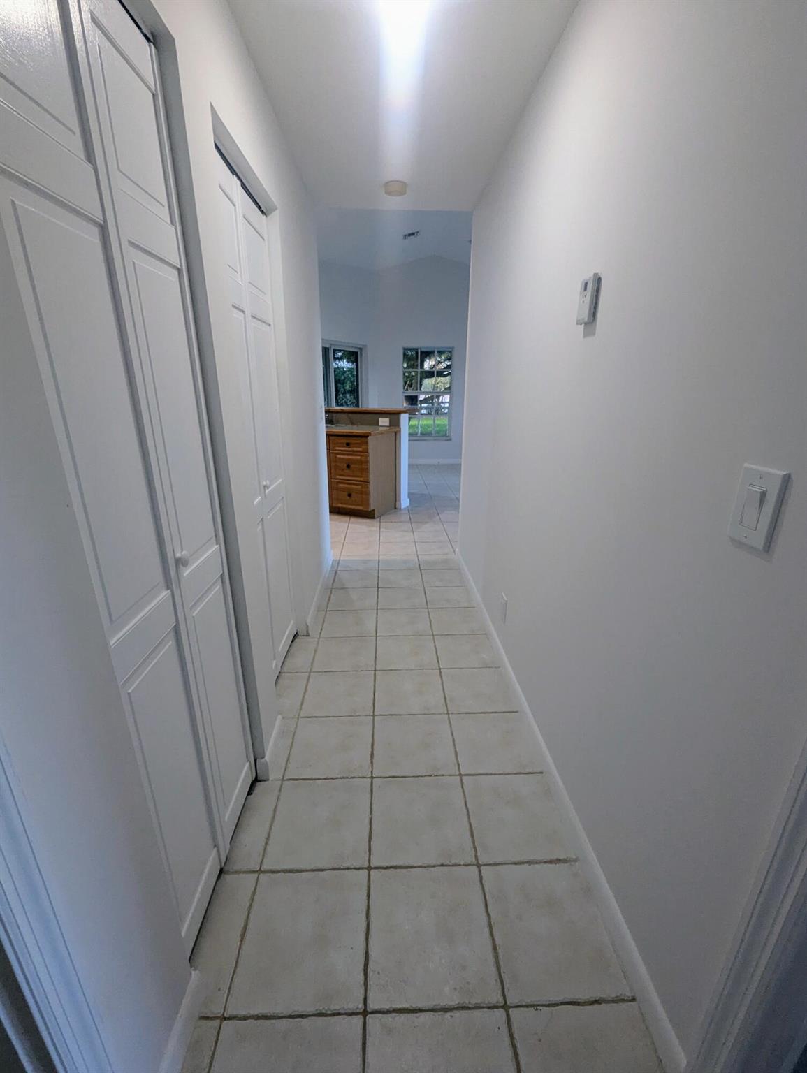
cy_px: 536
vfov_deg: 106.1
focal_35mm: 13
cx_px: 404
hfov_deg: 90.0
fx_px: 403
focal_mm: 1.95
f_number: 2.2
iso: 256
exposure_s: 1/60
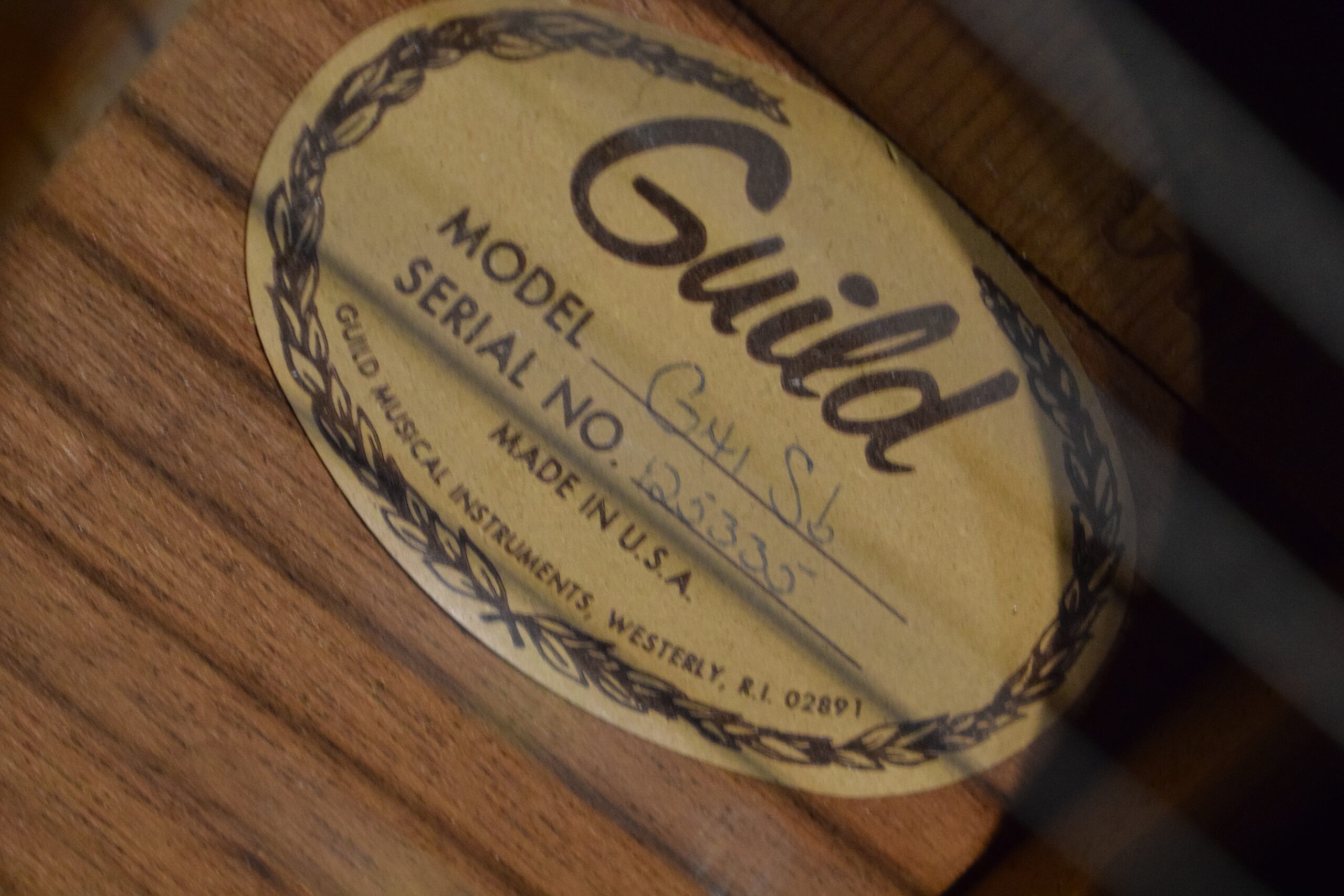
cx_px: 672
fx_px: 3080
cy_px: 448
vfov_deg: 16.6
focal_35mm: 82
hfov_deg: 24.6
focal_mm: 55
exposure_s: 1/30
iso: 3200
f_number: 5.6
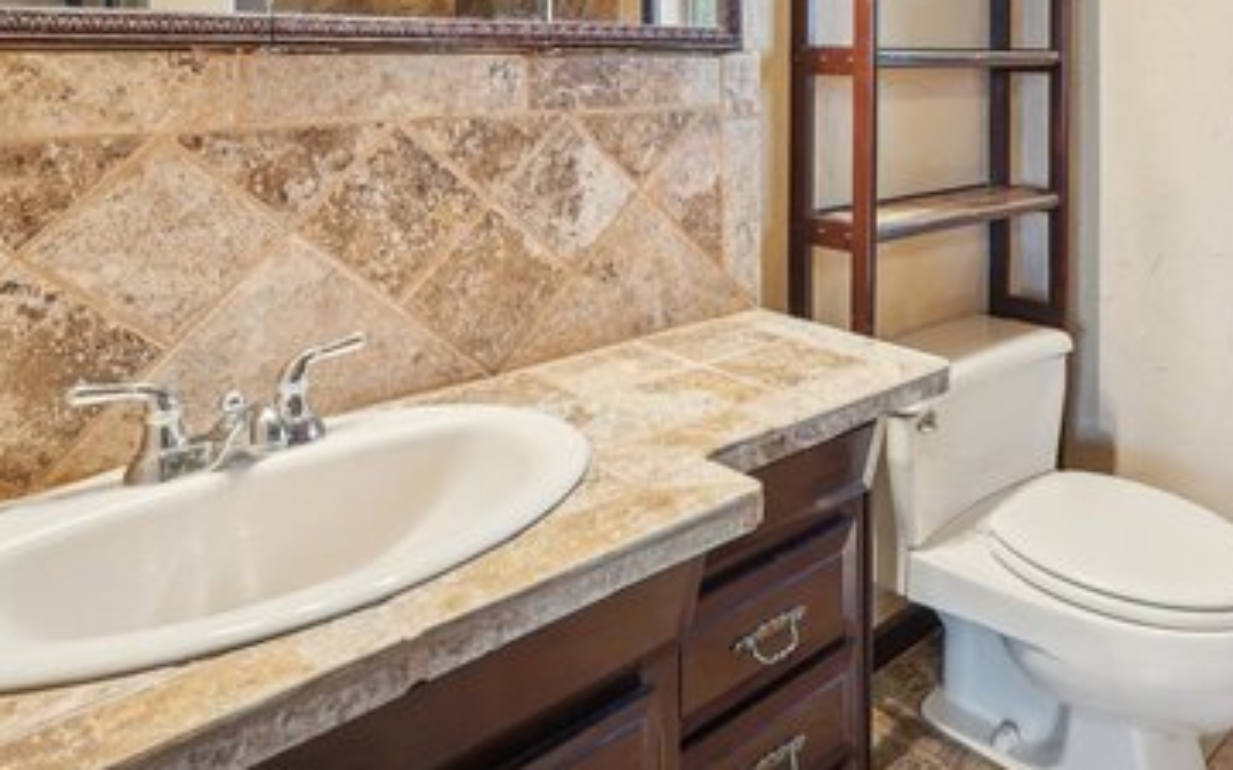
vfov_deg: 38.6
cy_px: 53
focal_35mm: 30
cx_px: 976
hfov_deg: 58.5
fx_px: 1005
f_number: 8
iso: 400
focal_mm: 16.5
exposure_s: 1/15
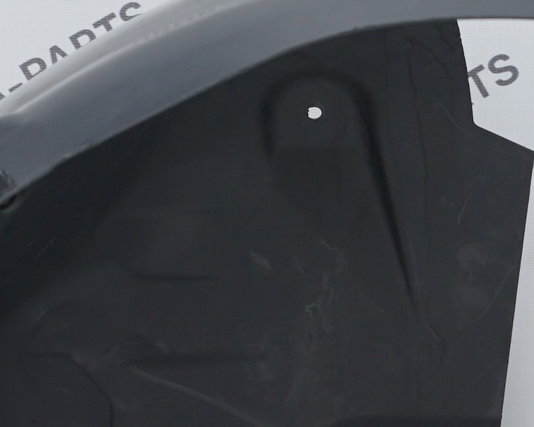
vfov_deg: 6.6
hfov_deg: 8.2
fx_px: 3697
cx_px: 466
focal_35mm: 234
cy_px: 503
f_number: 6.3
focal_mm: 48
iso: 640
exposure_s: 1/125
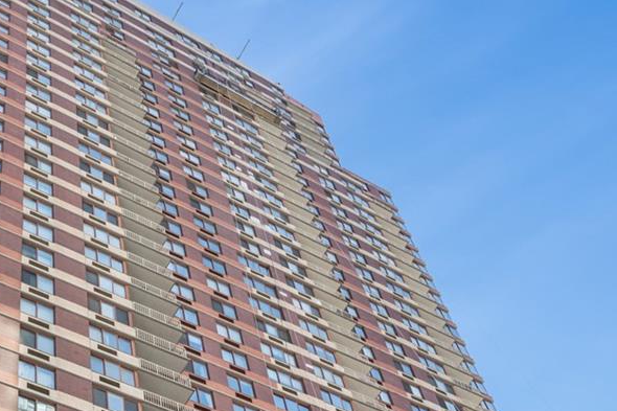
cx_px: 302
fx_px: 1131
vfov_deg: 19.5
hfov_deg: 30.5
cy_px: 478
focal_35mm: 66
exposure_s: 1/160
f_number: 14
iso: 640
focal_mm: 19
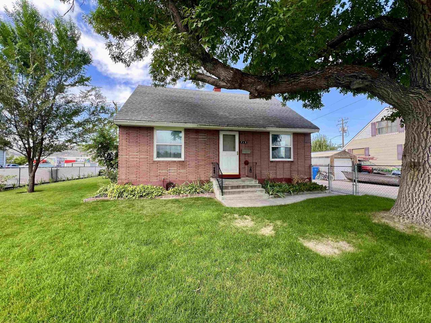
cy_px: 162
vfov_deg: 89.9
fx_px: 162
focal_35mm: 13
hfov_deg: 106.2
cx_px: 216
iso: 32
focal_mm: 1.57
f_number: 1.8
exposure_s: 1/201
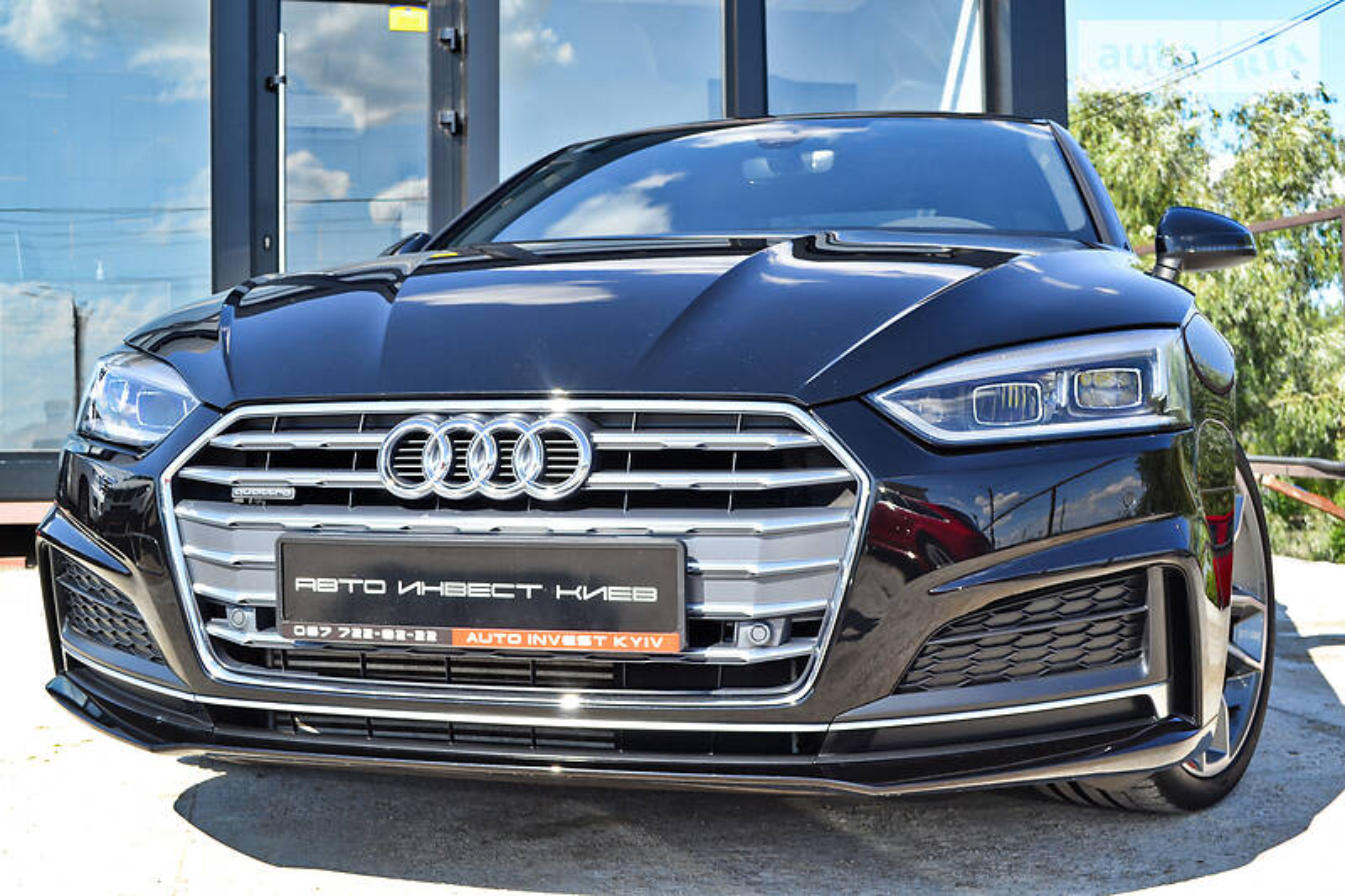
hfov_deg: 45.0
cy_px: 448
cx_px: 672
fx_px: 1625
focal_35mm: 44
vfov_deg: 30.8
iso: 100
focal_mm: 29
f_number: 6.3
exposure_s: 1/125
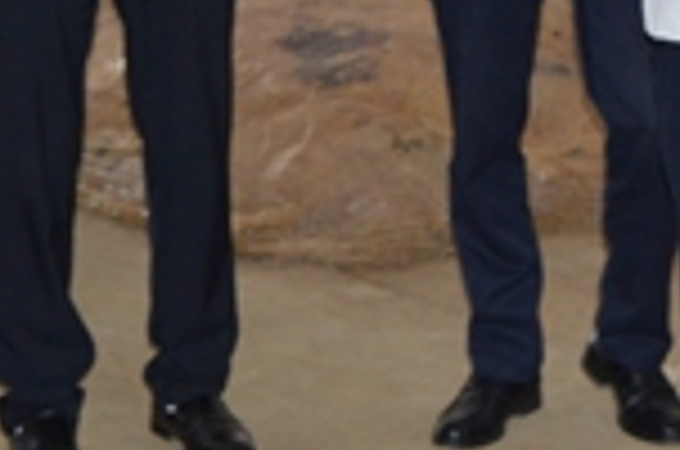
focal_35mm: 153
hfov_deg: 13.4
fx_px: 2884
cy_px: -144
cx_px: 581
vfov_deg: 8.8
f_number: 3.8
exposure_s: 1/60
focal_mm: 24
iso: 1000
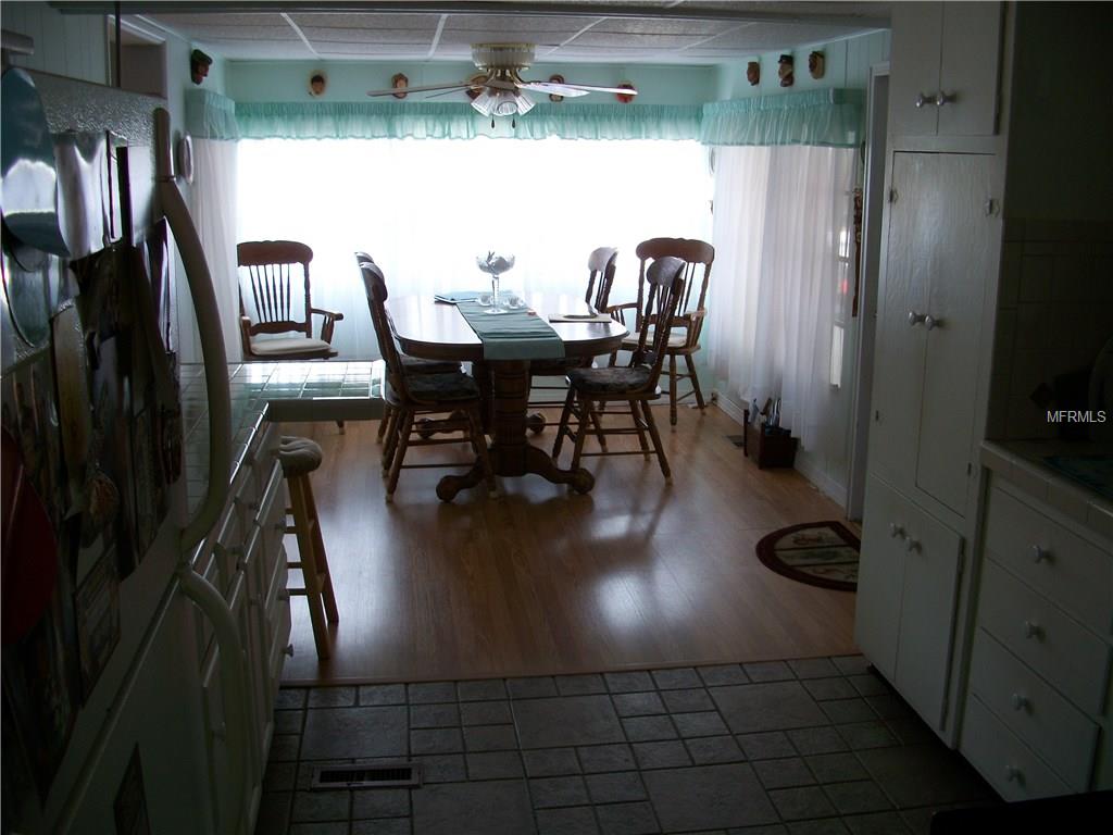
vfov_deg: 40.7
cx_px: 556
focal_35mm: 35
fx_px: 1125
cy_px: 418
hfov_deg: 52.6
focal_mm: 6.3
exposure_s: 1/40
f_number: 3.1
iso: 80
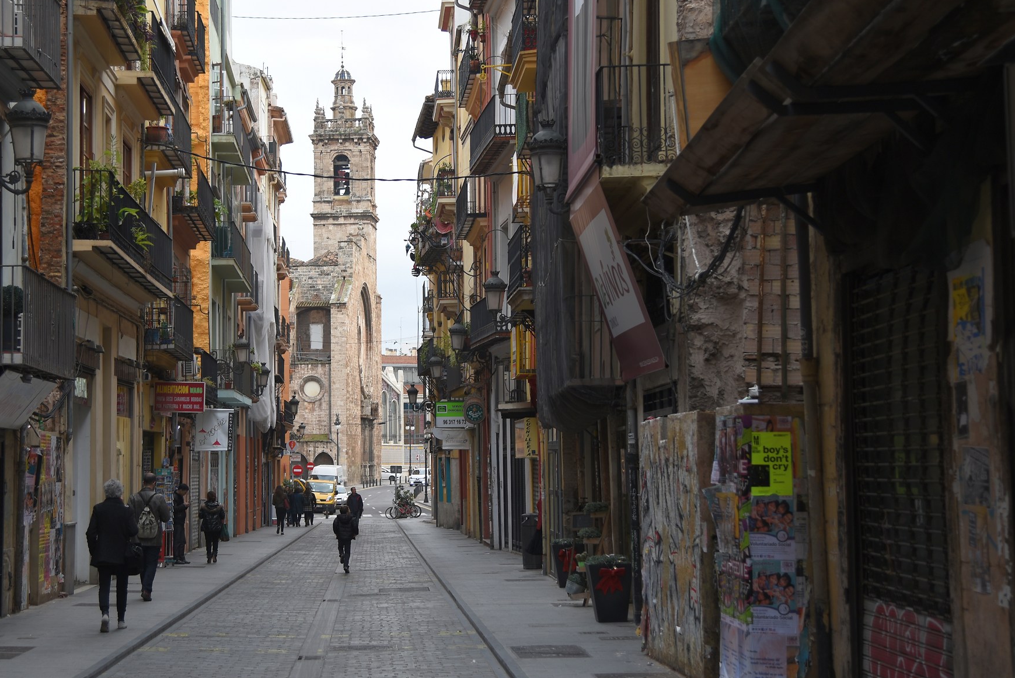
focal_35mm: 69
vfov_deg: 19.8
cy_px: 320
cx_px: 343
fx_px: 1946
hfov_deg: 29.0
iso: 125
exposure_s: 1/80
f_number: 4
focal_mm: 50
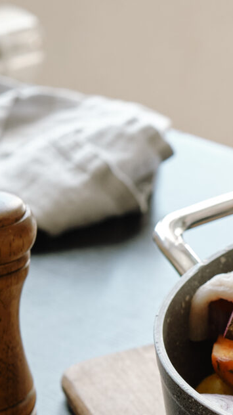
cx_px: 451
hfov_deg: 6.8
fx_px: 1913
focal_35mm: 174
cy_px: 320
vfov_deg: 12.3
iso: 400
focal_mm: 27
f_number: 2.5
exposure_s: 1/160
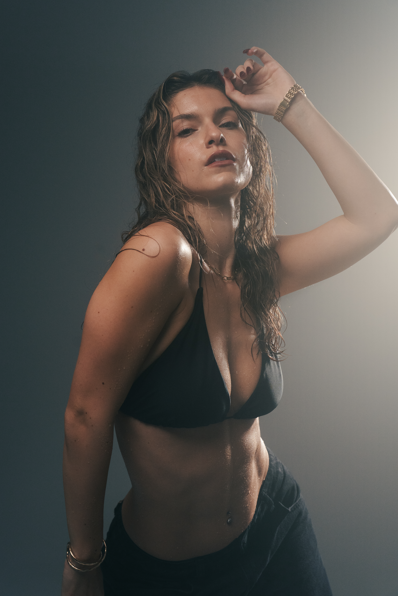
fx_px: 846
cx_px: 199
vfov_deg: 38.9
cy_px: 298
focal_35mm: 51
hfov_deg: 26.5
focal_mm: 51
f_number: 4.5
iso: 1600
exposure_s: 1/250
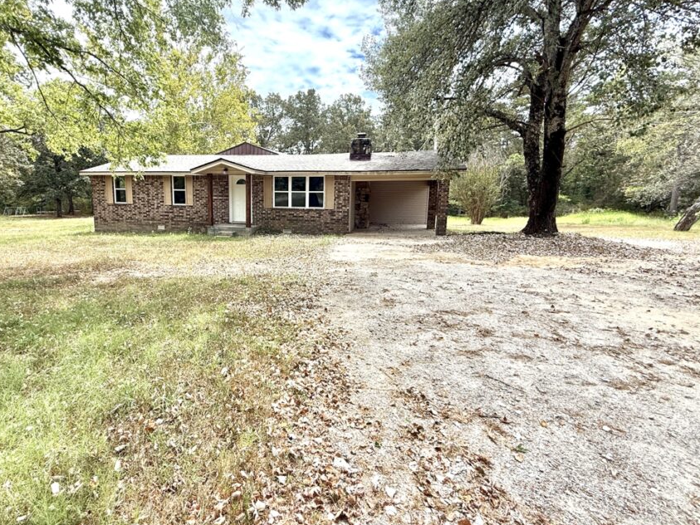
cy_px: 244
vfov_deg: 74.6
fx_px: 344
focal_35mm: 17
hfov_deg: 90.4
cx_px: 298
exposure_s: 1/770
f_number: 2.2
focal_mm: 2.22
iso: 50
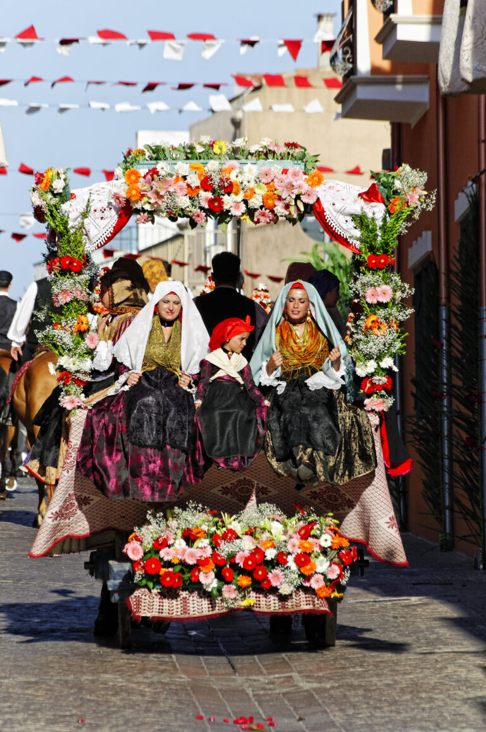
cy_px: 366
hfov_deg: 3.8
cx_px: 243
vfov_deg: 5.7
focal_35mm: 360
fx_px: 7307
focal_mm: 240
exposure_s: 1/640
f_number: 8
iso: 250
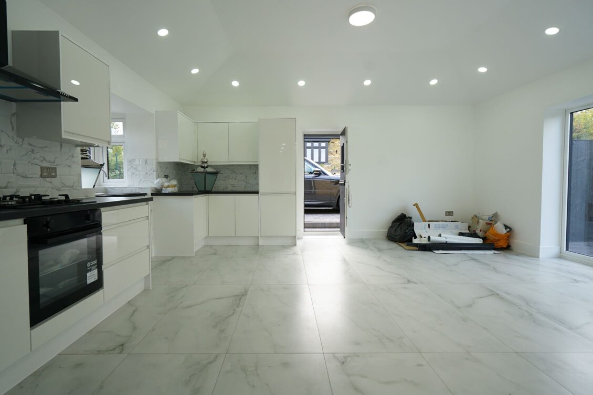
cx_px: 290
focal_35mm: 17
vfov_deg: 70.4
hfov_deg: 93.3
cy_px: 193
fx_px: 280
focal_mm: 16
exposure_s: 1/200
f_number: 5
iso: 500
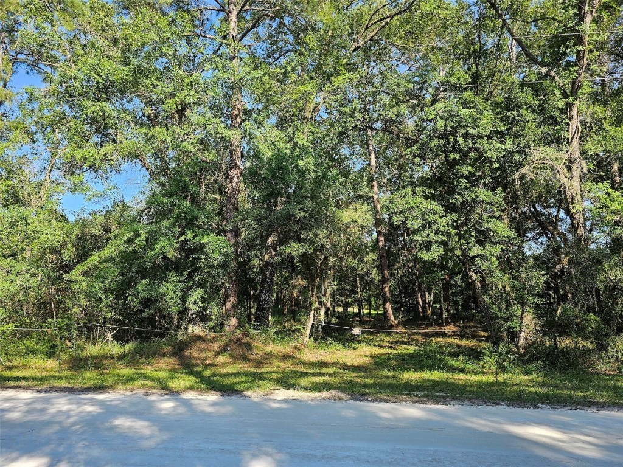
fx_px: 414
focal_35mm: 23
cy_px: 234
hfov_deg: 73.9
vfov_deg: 58.9
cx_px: 312
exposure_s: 1/200
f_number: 1.7
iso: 10
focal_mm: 6.3
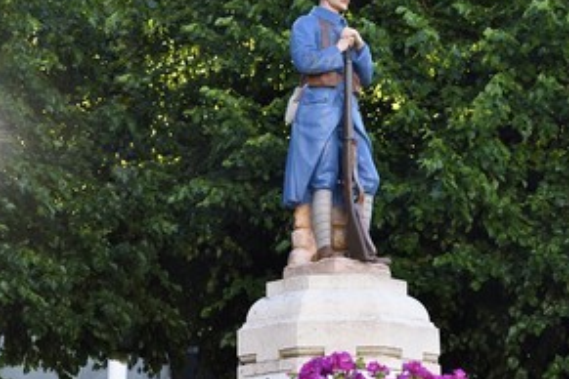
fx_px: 1596
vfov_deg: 13.6
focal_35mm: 101
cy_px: 195
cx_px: 258
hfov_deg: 20.2
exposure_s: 1/80
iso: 200
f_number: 7.1
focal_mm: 70
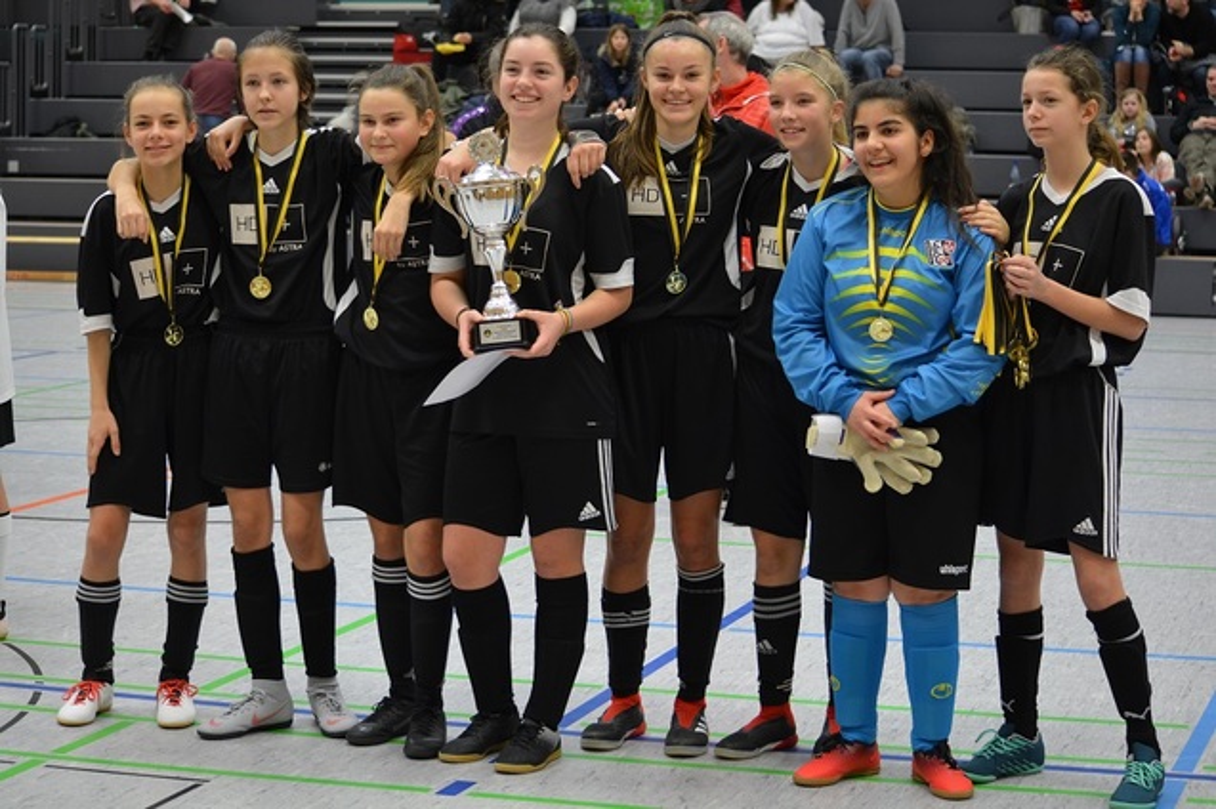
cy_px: 404
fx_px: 2785
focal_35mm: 82
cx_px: 608
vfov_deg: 16.5
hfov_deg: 24.6
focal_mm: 55
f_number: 4.5
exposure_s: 1/60
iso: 560
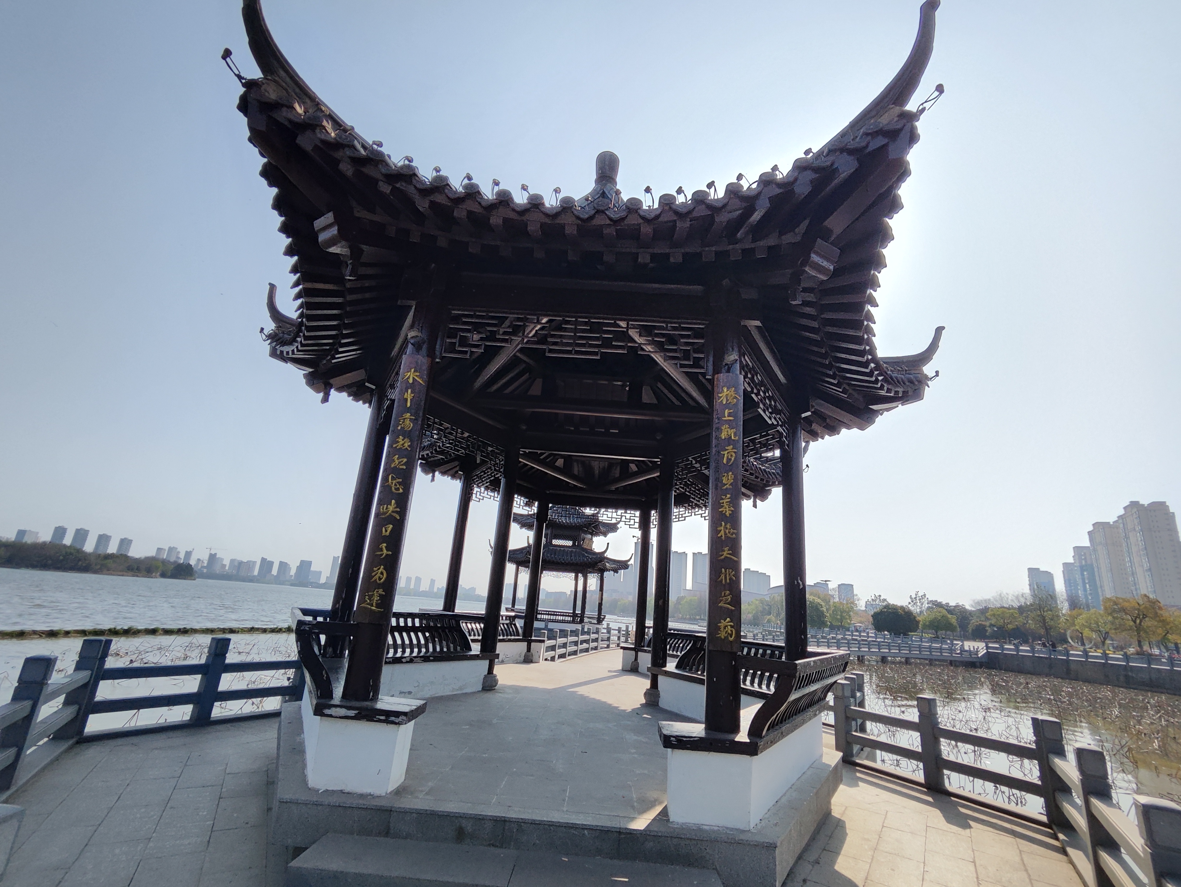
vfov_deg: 78.2
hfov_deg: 94.5
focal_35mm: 16
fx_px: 546
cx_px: 590
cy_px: 444
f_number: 2.2
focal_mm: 1.65
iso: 50
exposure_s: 1/2281
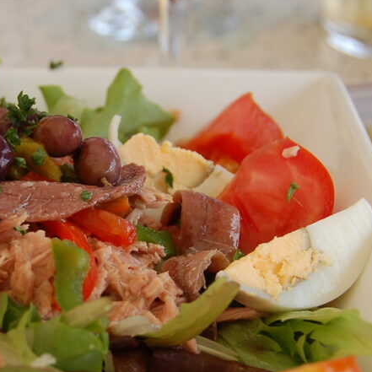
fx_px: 1799
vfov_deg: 11.8
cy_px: 237
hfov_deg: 11.7
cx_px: 47
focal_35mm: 148
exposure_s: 1/250
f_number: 6.3
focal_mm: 50
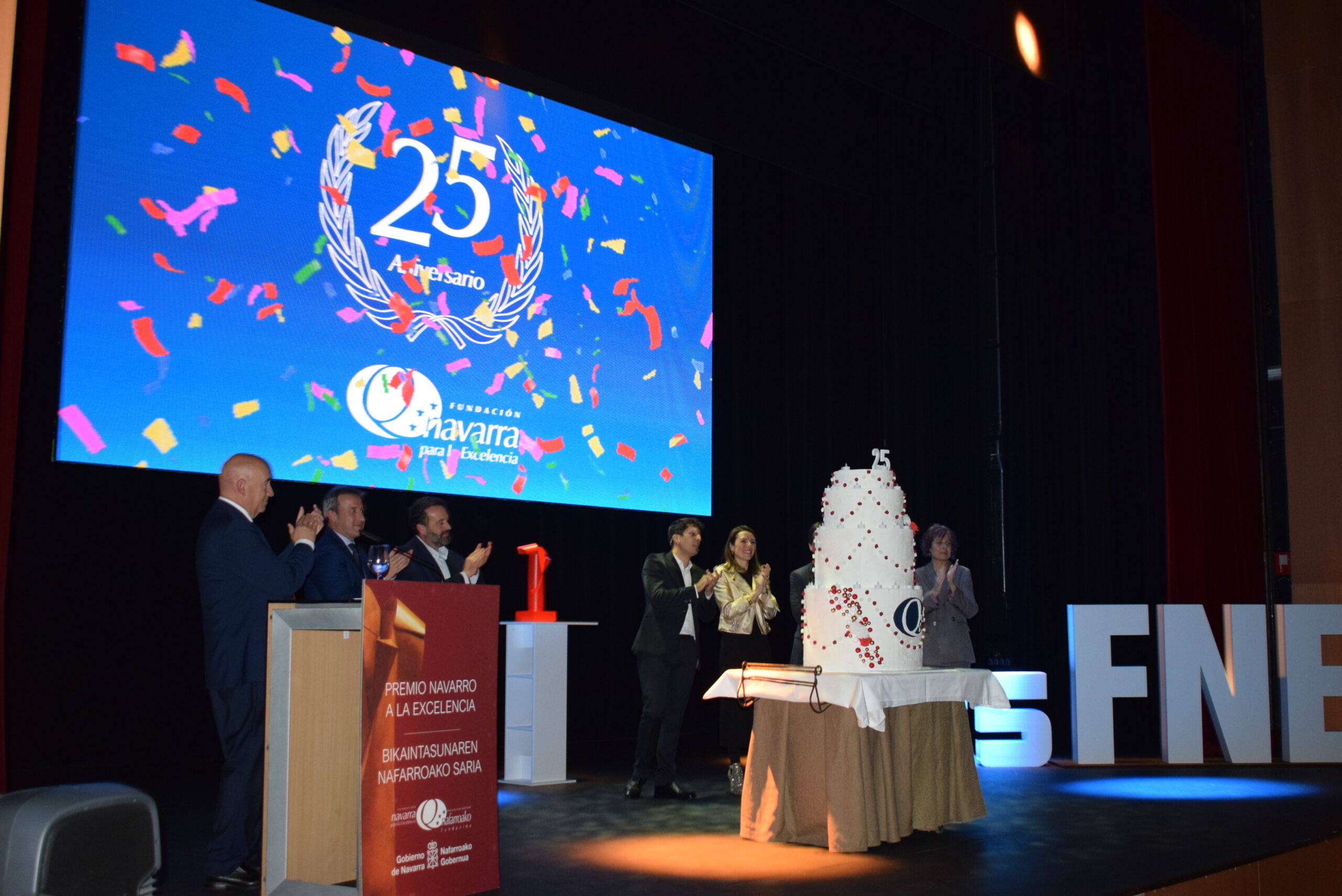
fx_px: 1510
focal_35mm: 40
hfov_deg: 47.9
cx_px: 671
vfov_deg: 33.0
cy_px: 448
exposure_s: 1/60
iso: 1600
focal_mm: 27
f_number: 4
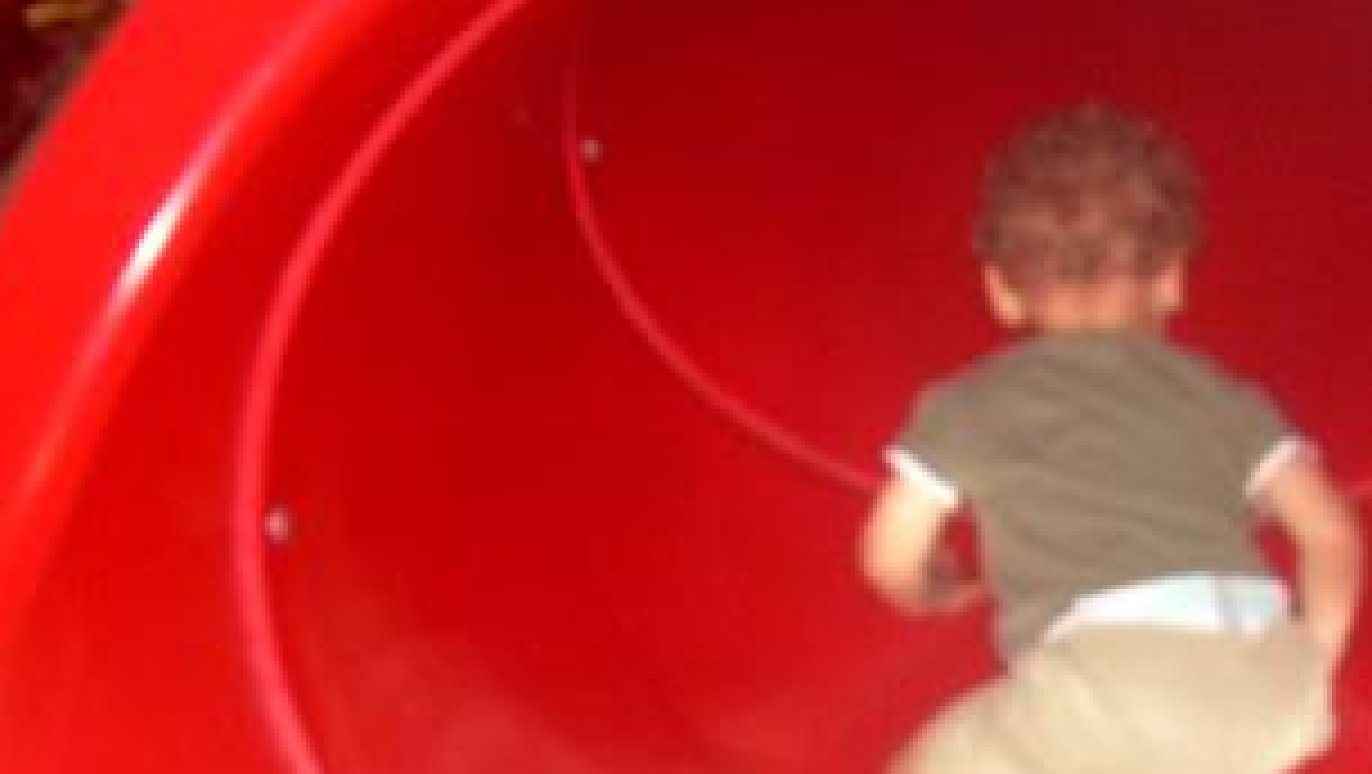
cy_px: 666
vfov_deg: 15.6
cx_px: 954
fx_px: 2803
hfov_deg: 27.3
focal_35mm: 77
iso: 168
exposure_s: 1/60
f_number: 2.8
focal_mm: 6.3
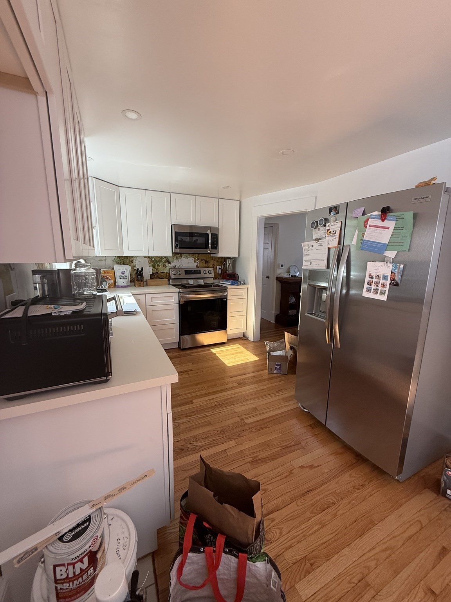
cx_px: 226
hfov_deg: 85.7
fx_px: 243
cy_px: 301
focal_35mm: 14
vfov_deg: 102.1
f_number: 2.2
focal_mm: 2.22
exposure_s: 1/99
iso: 125
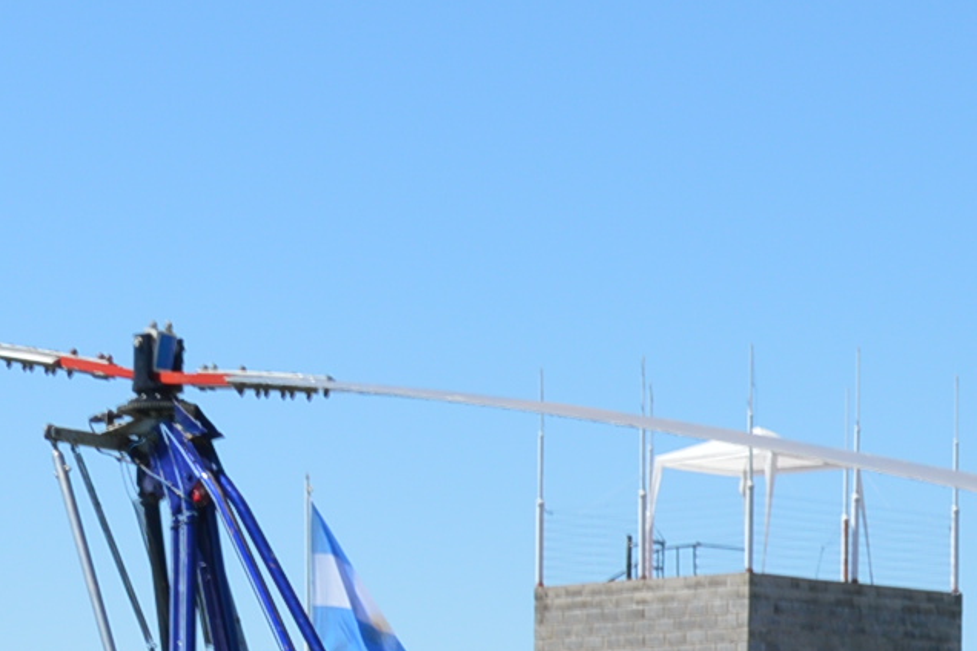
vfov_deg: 7.7
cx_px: 387
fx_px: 4613
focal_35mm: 170
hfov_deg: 12.1
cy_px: 1396
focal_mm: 24
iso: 100
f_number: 8
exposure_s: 1/250
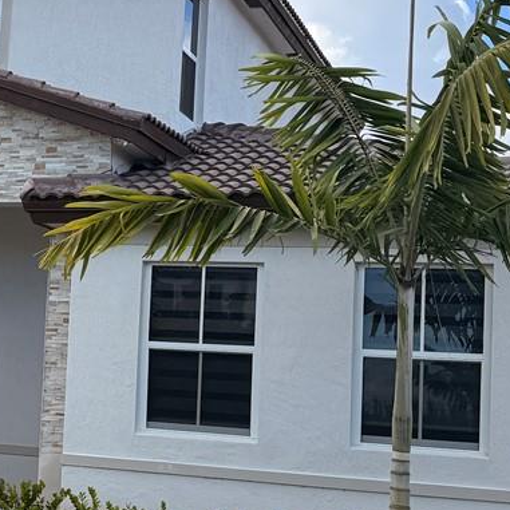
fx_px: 1484
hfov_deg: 18.0
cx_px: -190
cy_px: 261
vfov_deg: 19.5
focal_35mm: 89
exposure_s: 1/3279
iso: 80
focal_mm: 6.76
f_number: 1.78
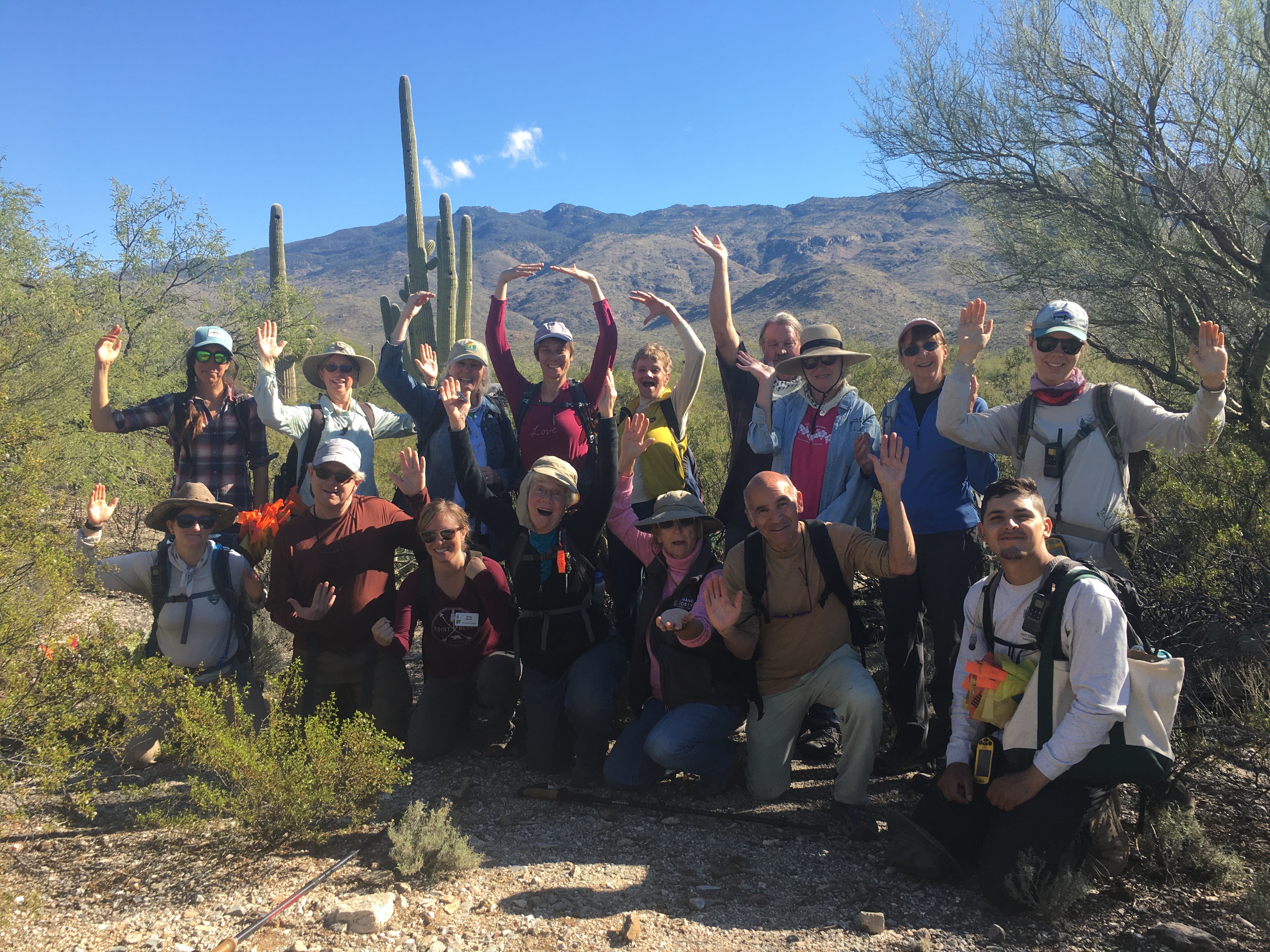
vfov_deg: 48.2
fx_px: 1064
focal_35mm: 29
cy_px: 476
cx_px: 635
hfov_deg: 61.7
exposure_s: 1/578
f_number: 2.2
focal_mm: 4.15
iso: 25
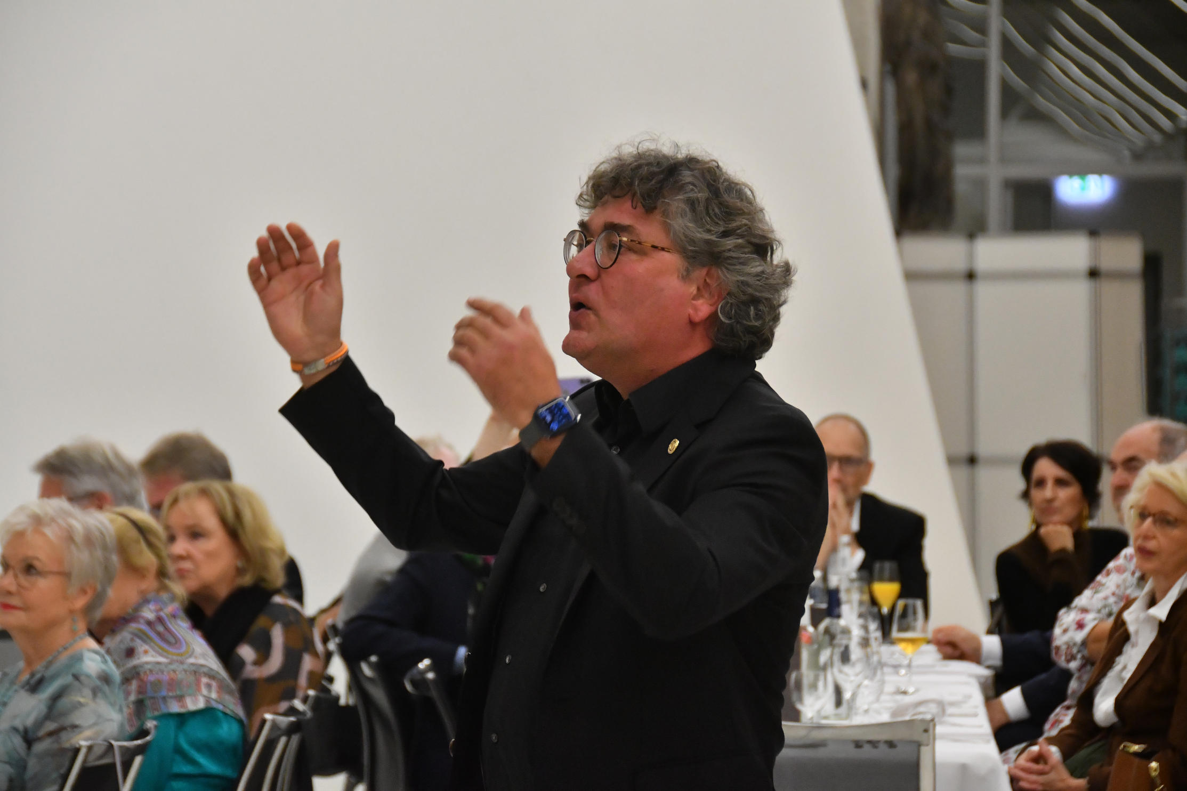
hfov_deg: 13.1
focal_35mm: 157
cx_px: 594
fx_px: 5176
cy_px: 396
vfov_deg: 8.7
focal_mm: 105
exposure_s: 1/250
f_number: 5.6
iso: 2500
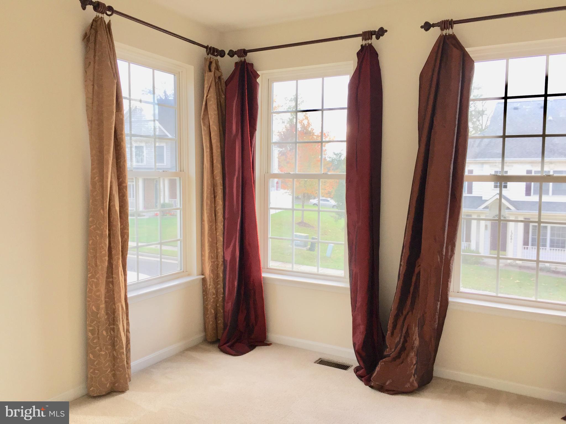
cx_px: 283
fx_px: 474
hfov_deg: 61.7
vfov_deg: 48.2
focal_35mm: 29
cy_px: 212
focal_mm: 4.15
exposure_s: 1/120
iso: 50
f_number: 2.2
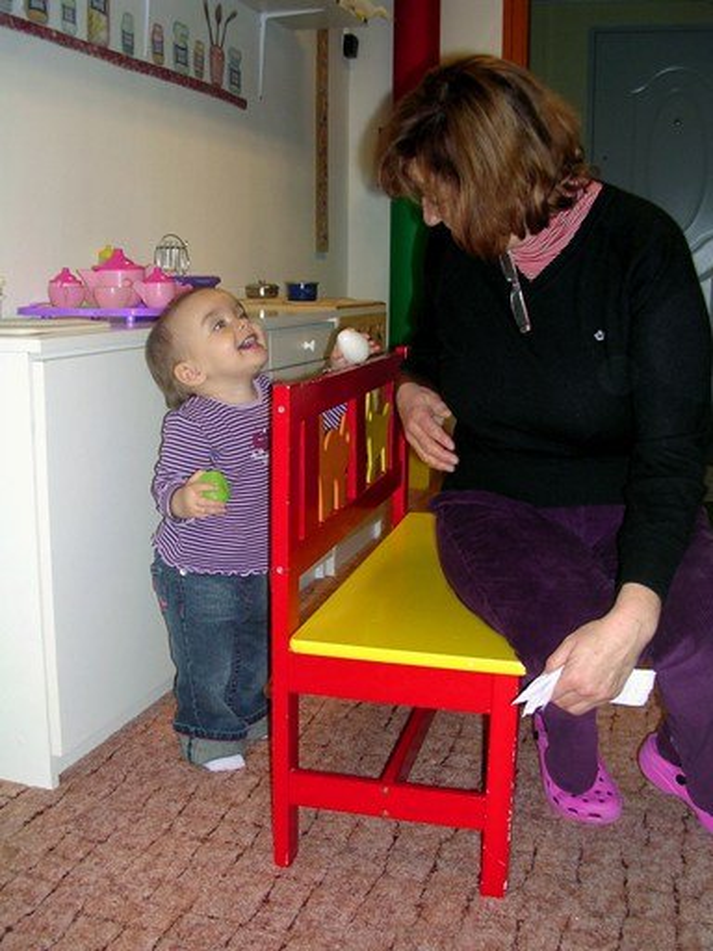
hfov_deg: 37.7
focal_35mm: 38
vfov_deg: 49.0
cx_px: 356
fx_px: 1044
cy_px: 476
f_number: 2.8
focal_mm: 5.8
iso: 120
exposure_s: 1/60.1
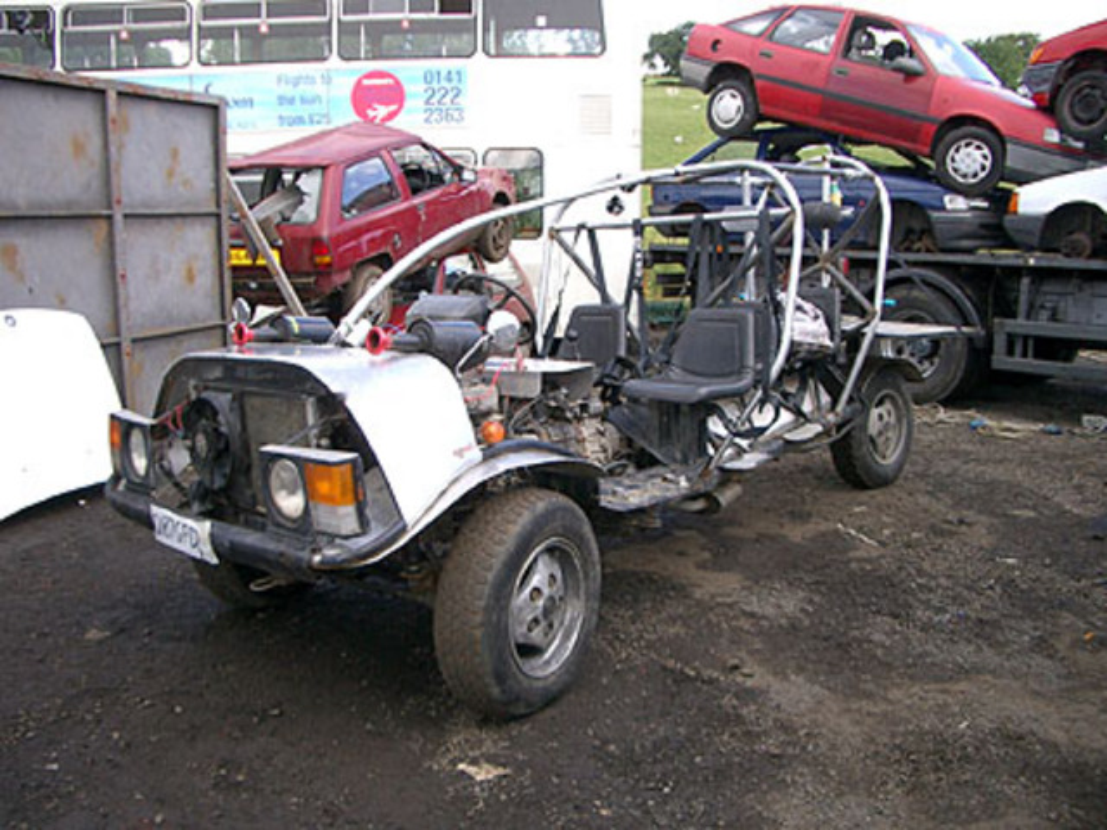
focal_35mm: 35
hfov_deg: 52.6
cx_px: 554
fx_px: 1119
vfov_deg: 40.7
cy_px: 415
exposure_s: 1/500
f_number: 2.6
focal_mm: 5.8
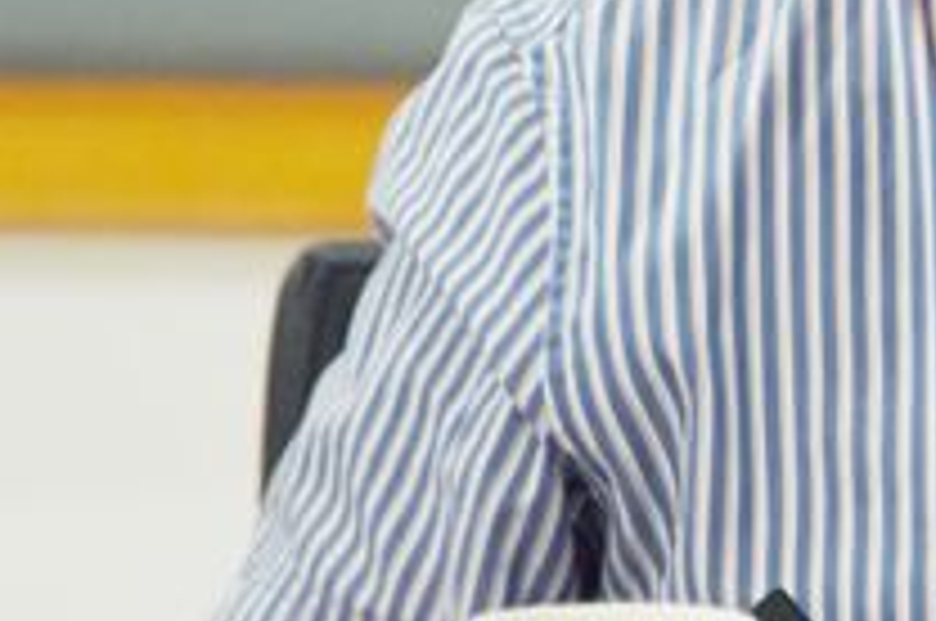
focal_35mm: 732
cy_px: -196
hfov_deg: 2.8
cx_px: 1076
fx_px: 19002
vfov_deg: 1.9
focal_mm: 190
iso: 1250
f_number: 5.6
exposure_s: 1/80
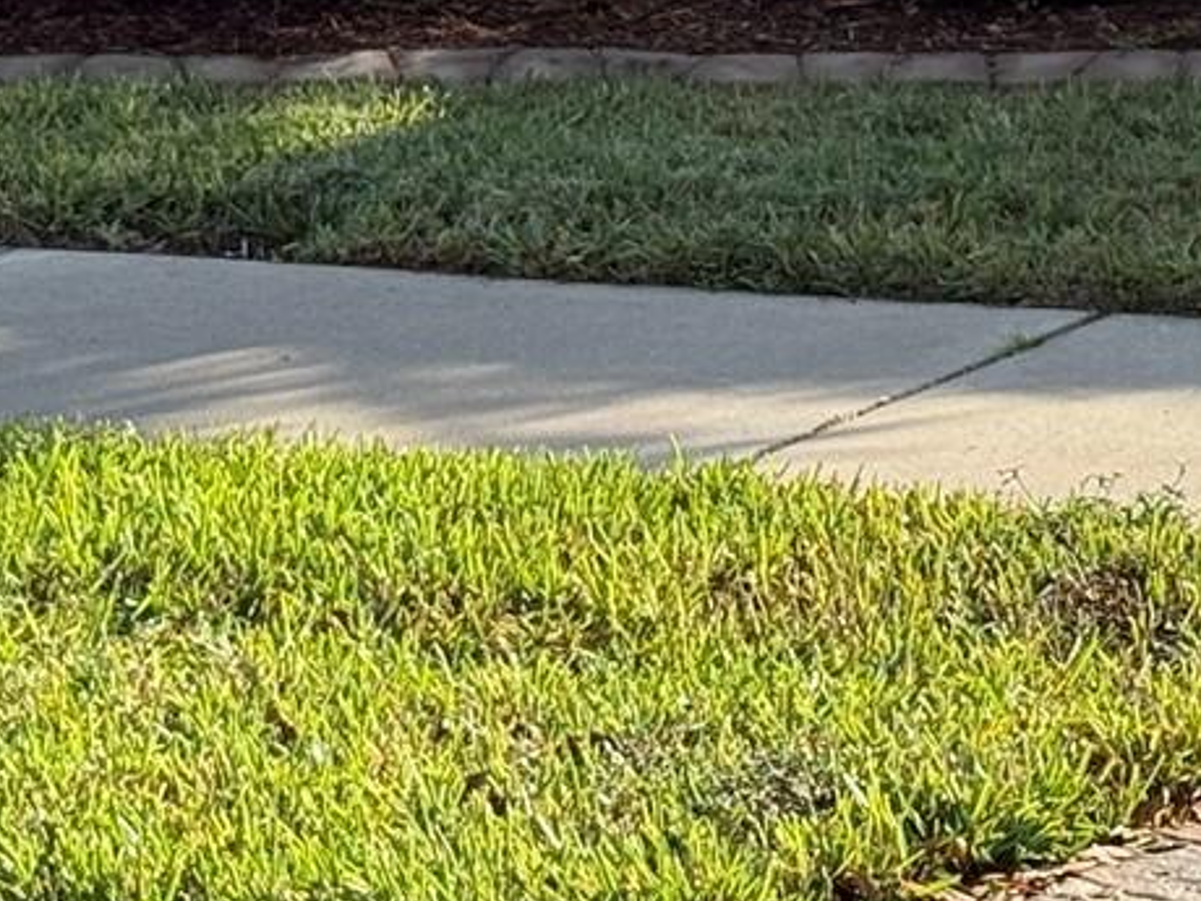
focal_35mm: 167
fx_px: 5794
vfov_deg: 8.7
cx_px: 1736
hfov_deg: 11.4
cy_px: -509
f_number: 1.78
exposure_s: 1/1931
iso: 100
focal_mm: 6.76
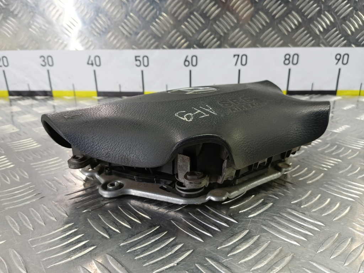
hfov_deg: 73.9
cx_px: 182
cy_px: 136
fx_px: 242
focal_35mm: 23
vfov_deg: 58.9
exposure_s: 1/50
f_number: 1.6
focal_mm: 4.11
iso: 182
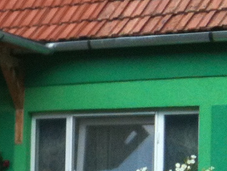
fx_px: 1299
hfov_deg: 8.8
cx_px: -368
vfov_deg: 7.5
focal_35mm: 198
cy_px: 199
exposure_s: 1/207
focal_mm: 3.85
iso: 64
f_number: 2.8
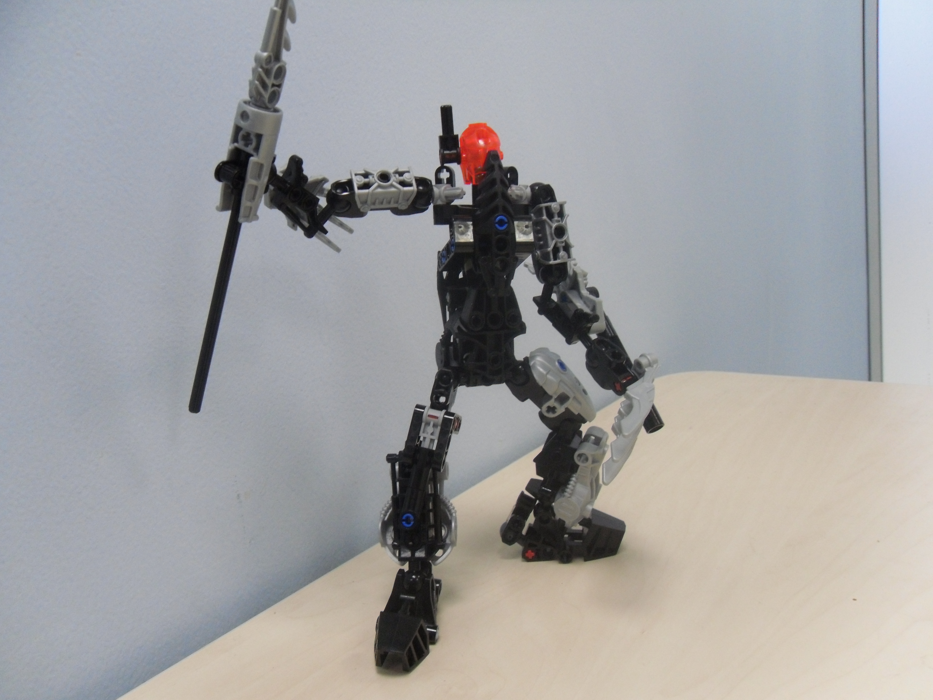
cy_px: 350
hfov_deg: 52.6
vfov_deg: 40.7
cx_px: 466
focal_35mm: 35
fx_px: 943
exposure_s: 1/45
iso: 400
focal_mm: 6.3
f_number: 3.5
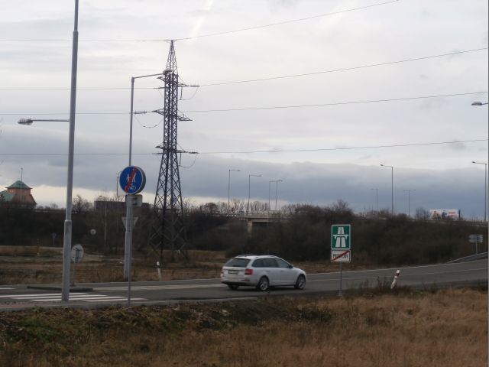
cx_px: 244
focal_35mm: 68
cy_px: 184
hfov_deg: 28.6
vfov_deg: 21.6
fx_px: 961
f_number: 4.7
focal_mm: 12.1
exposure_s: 1/125
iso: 100
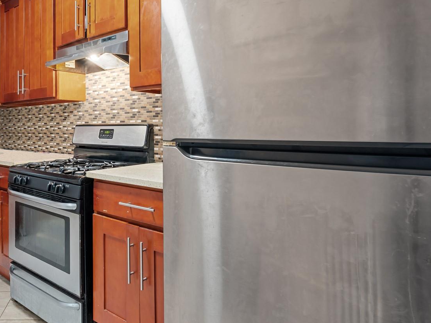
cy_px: 145
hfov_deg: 65.3
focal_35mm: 25
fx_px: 311
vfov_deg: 54.8
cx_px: 109
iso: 320
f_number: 10
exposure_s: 2.5
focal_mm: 14
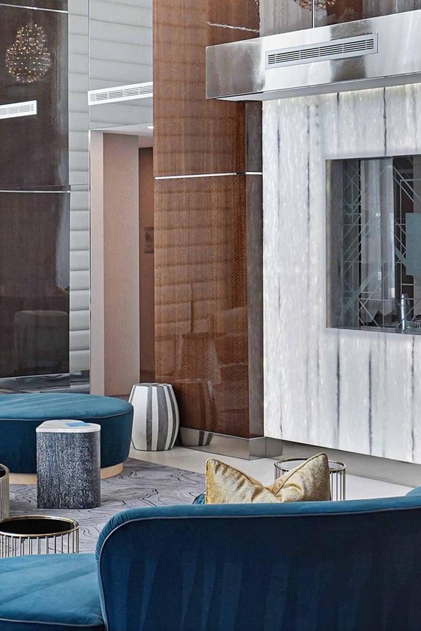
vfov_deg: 28.6
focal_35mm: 70
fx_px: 1227
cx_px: 110
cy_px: 203
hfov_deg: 19.3
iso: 800
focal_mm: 23
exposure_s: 1/200
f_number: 5
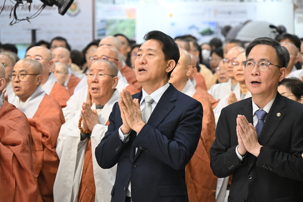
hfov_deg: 11.4
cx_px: 152
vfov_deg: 7.6
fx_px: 1515
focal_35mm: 180
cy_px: 101
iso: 2500
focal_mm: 180
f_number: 6.3
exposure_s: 1/60
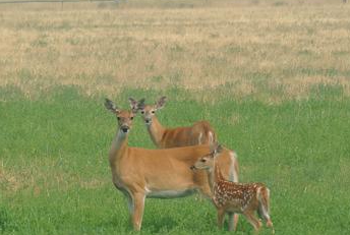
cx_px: 126
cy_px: 79
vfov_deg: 2.3
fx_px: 5885
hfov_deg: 3.4
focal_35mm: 604
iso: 140
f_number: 5.6
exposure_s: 1/500
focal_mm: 110
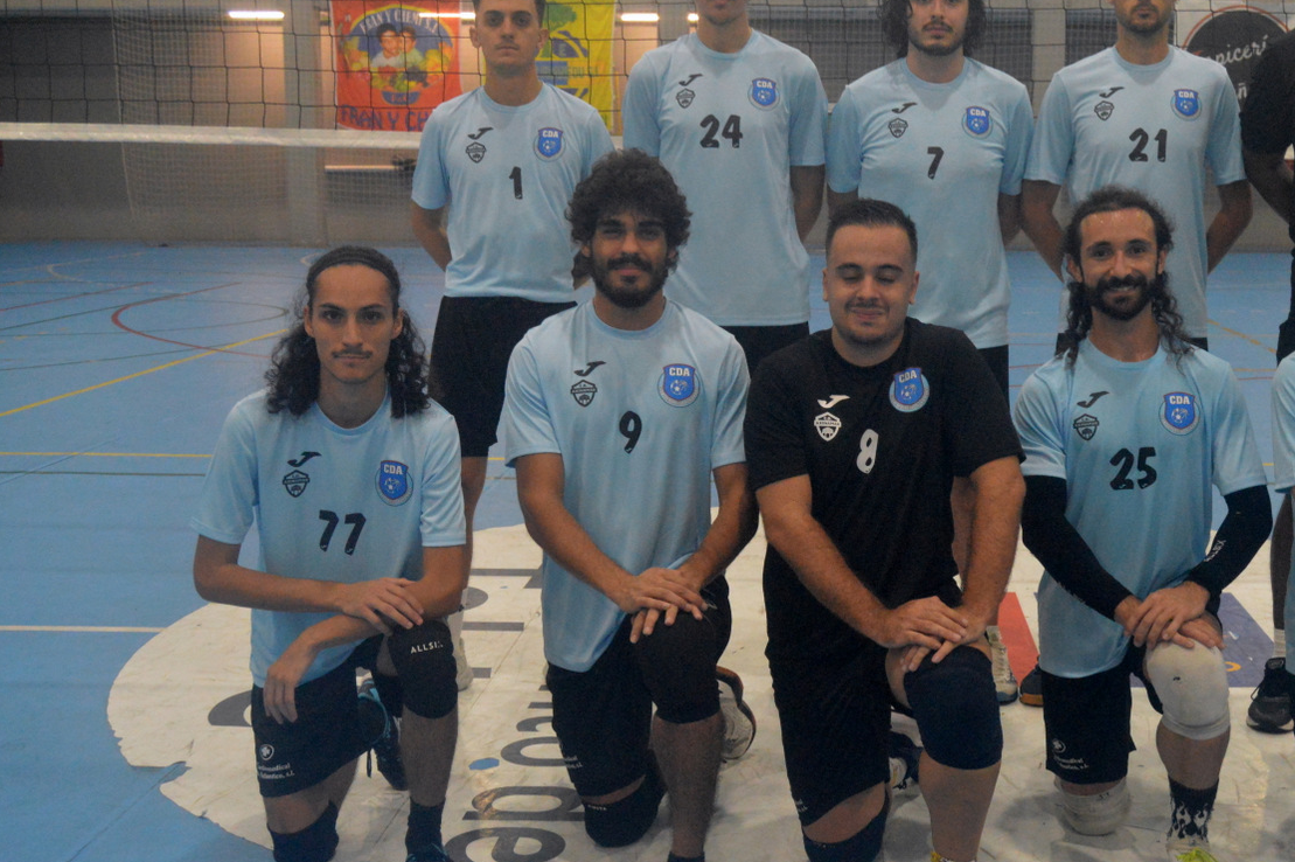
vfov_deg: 28.8
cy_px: 416
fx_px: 1678
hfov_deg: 41.7
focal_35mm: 47
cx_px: 863
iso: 3200
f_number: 4.5
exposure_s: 1/250
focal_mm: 23
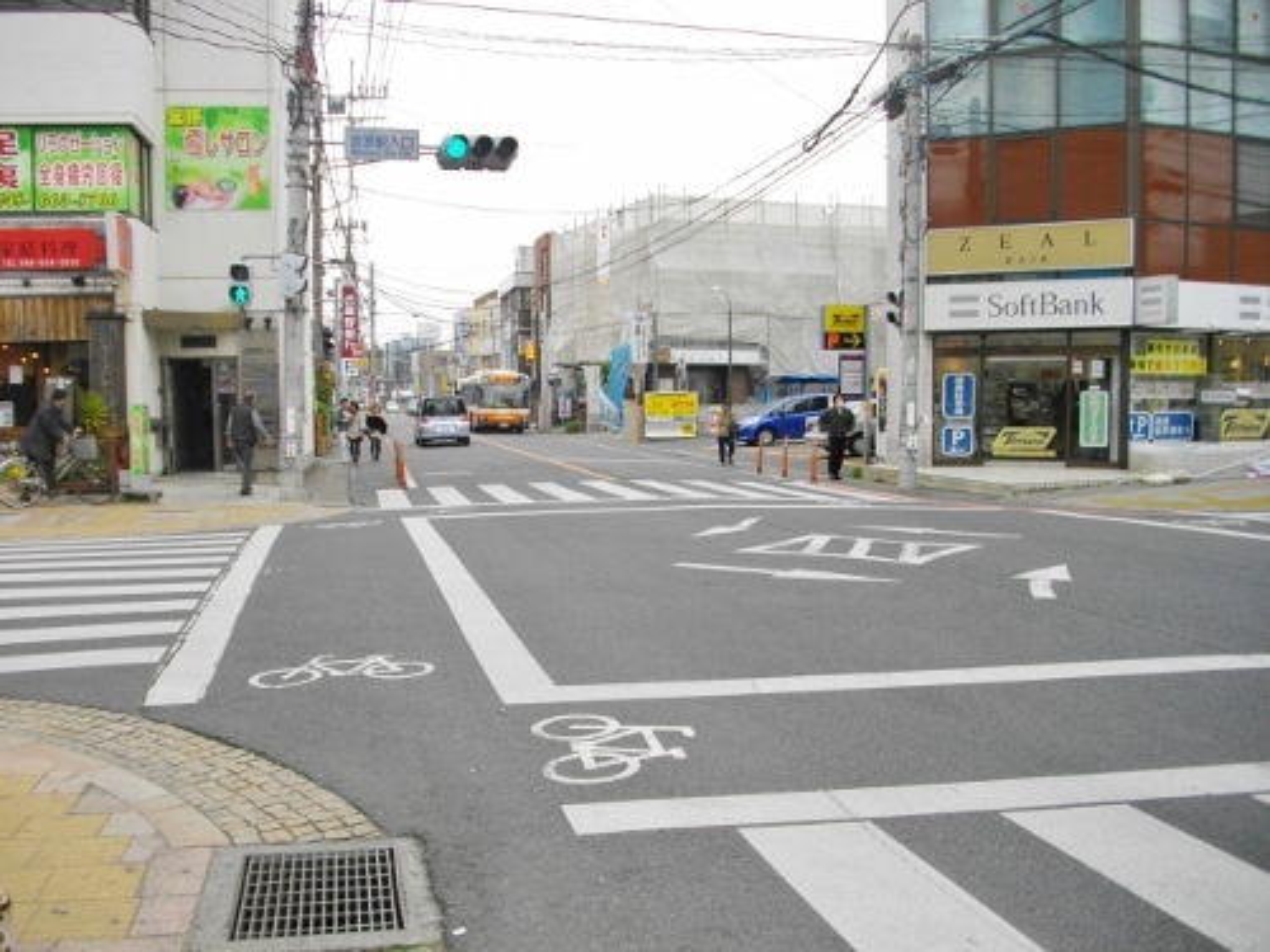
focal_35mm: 32
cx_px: 635
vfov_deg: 44.2
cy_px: 476
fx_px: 1174
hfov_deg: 56.8
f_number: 2.9
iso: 100
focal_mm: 5.7
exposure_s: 1/500
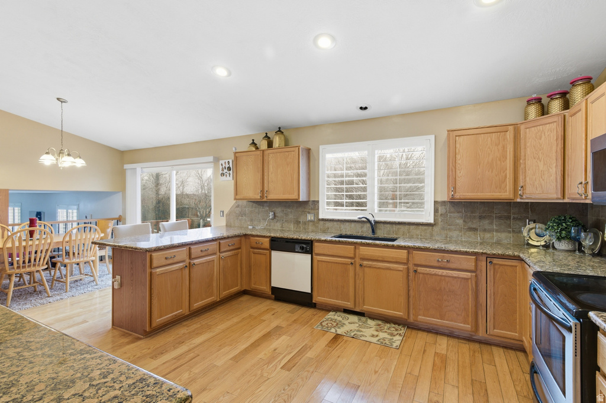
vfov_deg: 73.7
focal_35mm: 16
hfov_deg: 96.8
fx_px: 269
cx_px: 303
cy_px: 202
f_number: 9
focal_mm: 16
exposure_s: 1/25
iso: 250
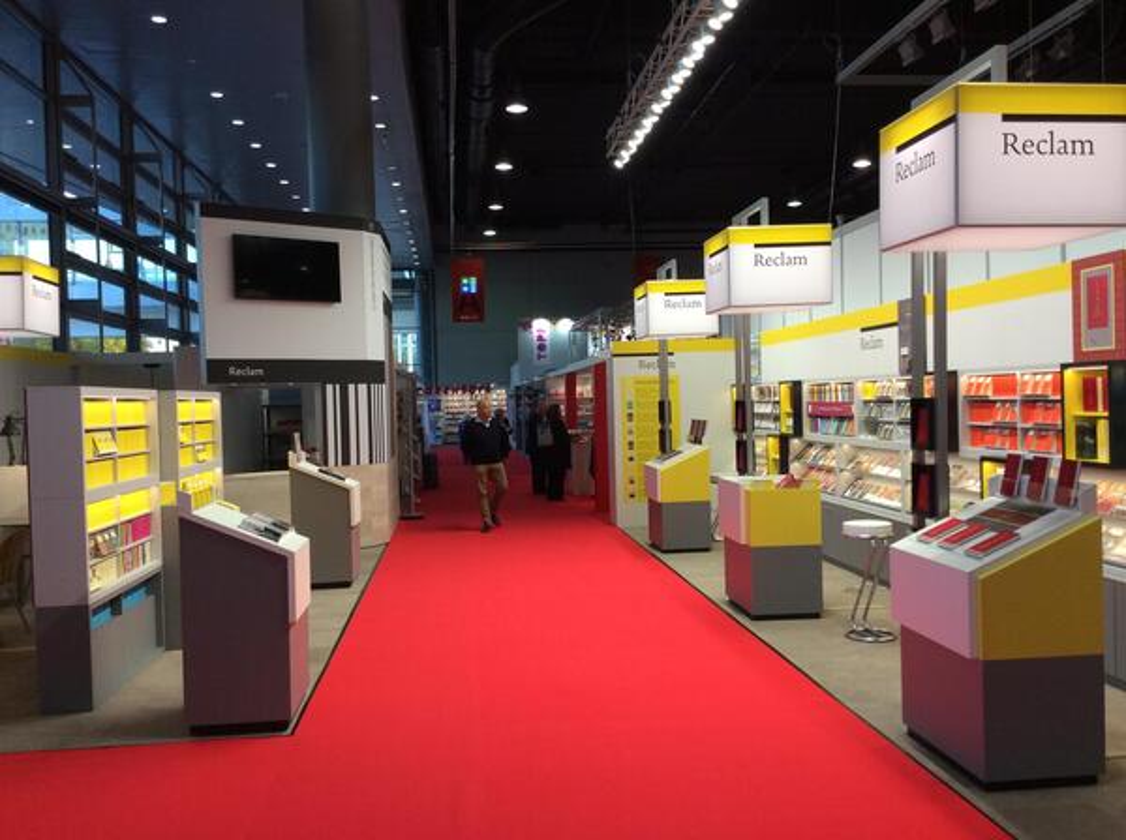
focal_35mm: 32
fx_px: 1039
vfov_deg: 44.0
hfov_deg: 56.9
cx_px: 563
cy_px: 420
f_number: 2.4
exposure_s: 1/100
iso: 64
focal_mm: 3.3
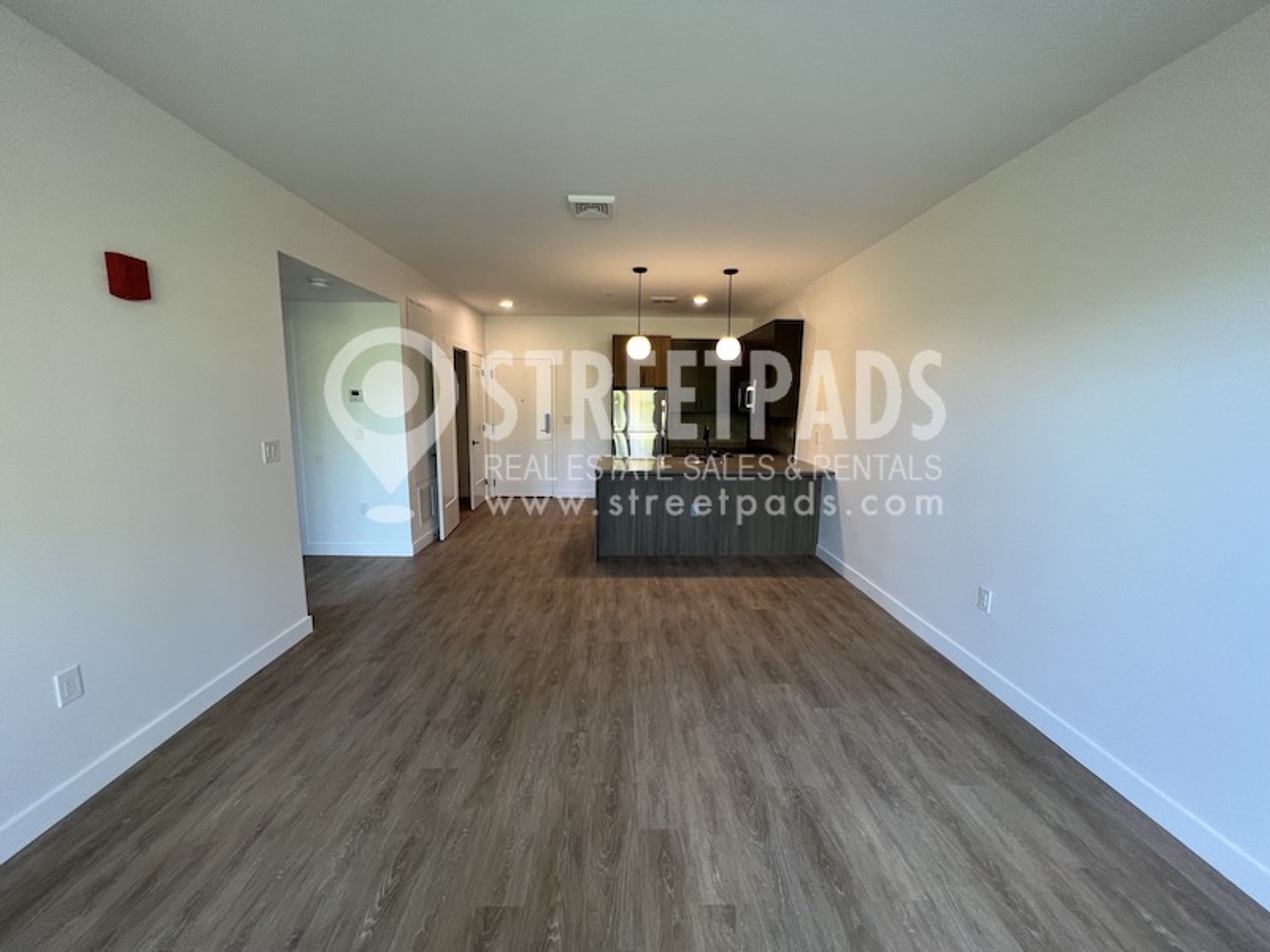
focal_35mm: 13
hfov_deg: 106.2
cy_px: 476
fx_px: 477
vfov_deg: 89.9
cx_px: 635
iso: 125
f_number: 1.8
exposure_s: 1/60
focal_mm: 1.57
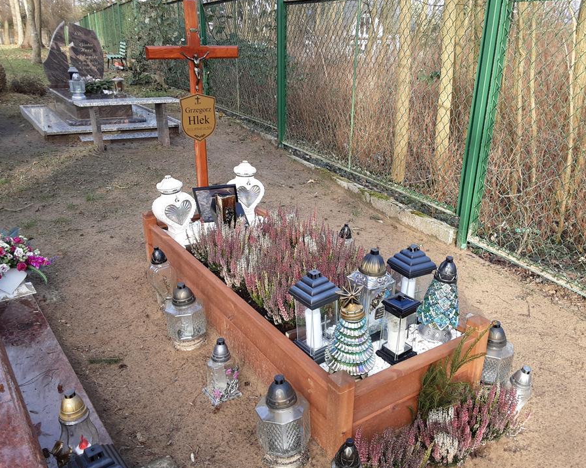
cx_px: 299
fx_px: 520
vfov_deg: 48.5
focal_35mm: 30
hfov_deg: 58.8
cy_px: 234
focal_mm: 2.9
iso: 40
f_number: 1.9
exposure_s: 1/134
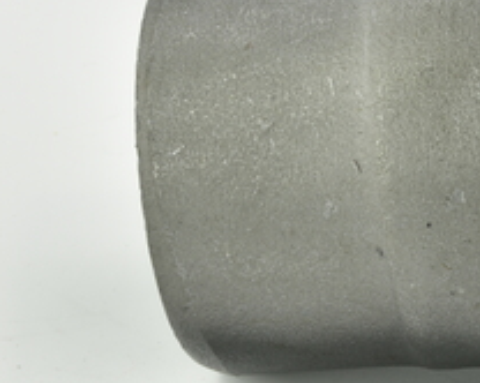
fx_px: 2768
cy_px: 261
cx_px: 339
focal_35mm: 195
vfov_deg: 7.9
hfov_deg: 9.9
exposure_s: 1/2.5
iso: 64
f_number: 32
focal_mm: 60
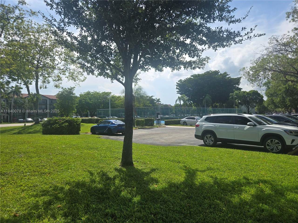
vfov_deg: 58.9
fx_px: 198
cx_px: 149
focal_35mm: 23
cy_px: 112
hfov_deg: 73.9
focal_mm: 5.4
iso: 25
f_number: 1.8
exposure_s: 1/1920
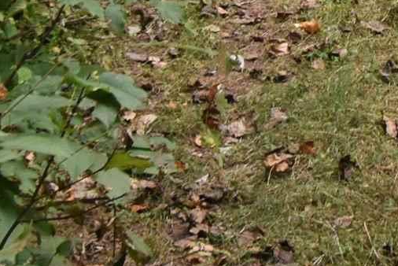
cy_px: -493
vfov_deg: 6.9
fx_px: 2013
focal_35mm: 182
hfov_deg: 11.0
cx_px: 502
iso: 800
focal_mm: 20
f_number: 5.6
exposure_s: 1/200
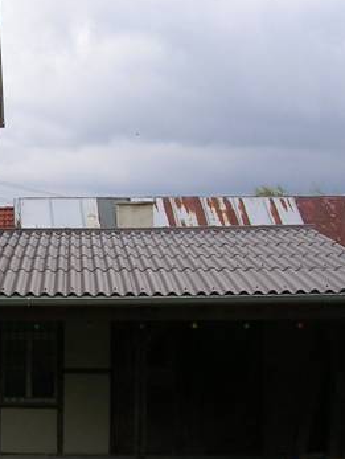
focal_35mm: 112
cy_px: 224
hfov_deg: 12.6
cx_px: -167
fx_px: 1486
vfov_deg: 17.6
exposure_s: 1/163
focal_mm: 5.8
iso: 50
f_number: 5.6
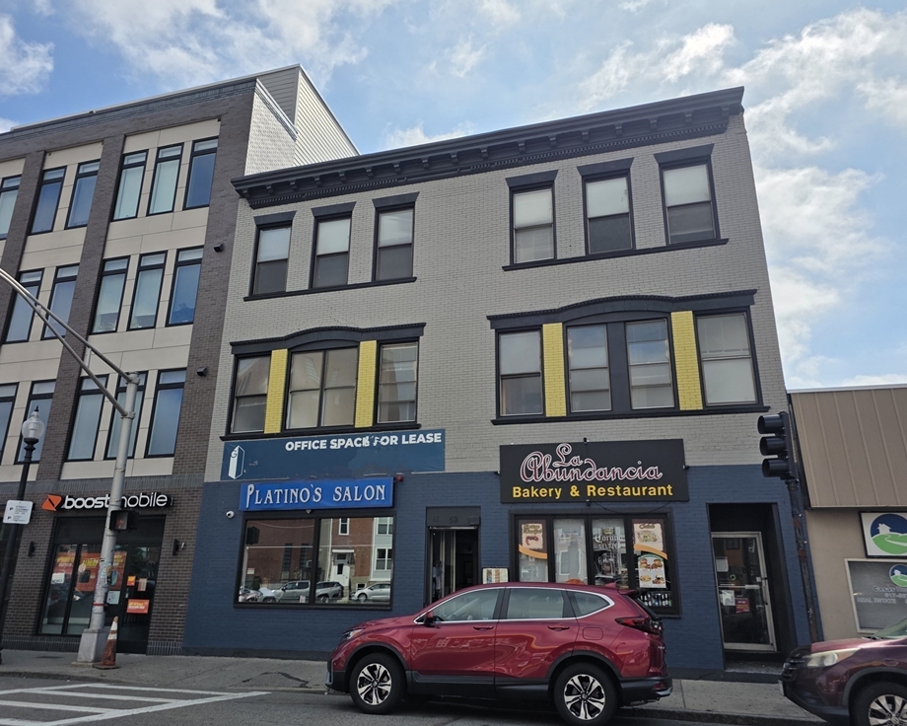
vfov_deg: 56.8
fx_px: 671
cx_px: 450
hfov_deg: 68.1
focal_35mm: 25
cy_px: 357
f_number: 1.7
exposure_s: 1/7944
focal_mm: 6.3
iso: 50
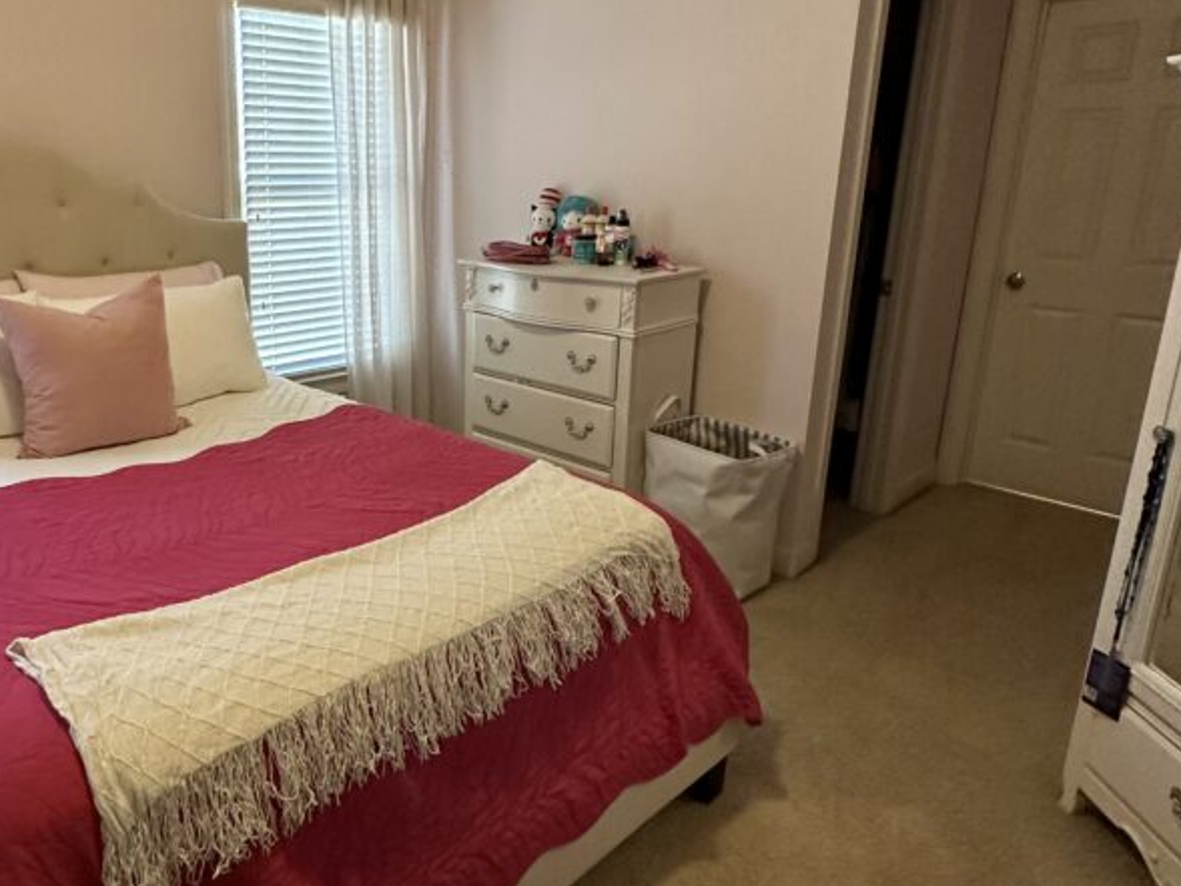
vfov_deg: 68.3
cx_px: 389
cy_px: 375
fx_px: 648
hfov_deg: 81.7
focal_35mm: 19
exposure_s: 1/60
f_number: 2.2
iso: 500
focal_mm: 2.22
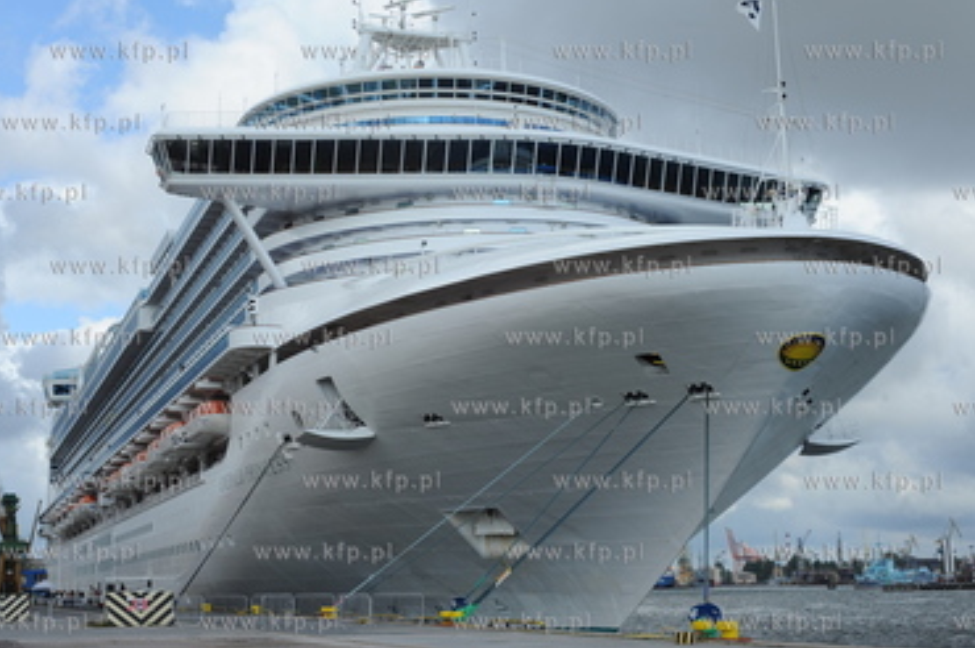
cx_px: 464
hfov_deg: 36.9
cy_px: 300
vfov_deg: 25.0
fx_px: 1461
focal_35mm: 54
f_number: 8
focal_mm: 50
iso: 200
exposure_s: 1/400
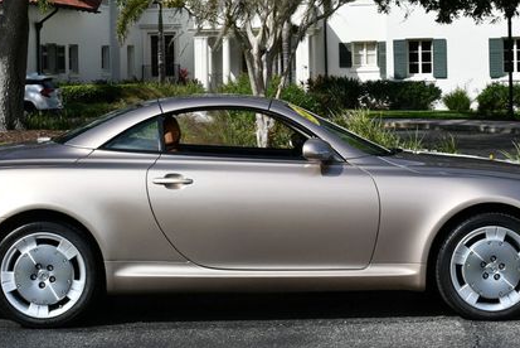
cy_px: 96
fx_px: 1344
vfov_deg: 14.7
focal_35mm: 93
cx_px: 248
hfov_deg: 21.9
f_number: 9
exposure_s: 1/320
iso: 100
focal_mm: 30
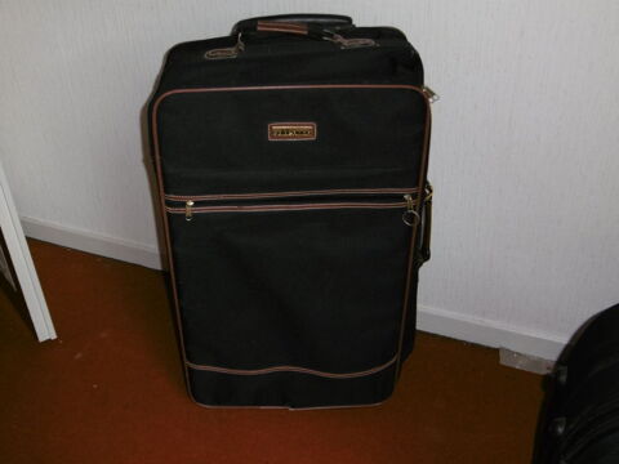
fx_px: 680
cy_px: 232
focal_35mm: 38
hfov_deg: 49.0
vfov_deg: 37.7
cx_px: 310
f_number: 3.7
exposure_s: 1/60
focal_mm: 6.8
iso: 200
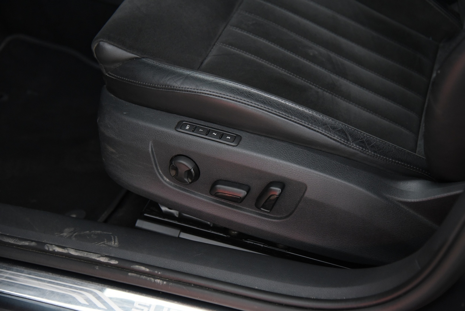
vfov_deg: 24.6
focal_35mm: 55
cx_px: 232
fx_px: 711
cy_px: 156
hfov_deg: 36.2
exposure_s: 1/20
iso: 4000
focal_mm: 55
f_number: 4
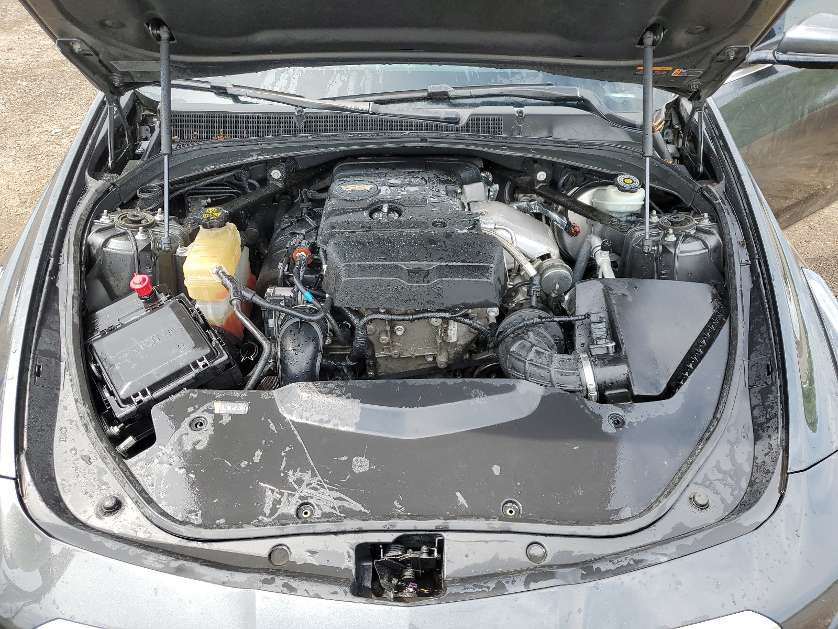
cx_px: 419
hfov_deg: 67.3
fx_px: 629
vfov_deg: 53.1
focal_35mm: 26
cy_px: 314
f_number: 1.5
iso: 50
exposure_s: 1/625
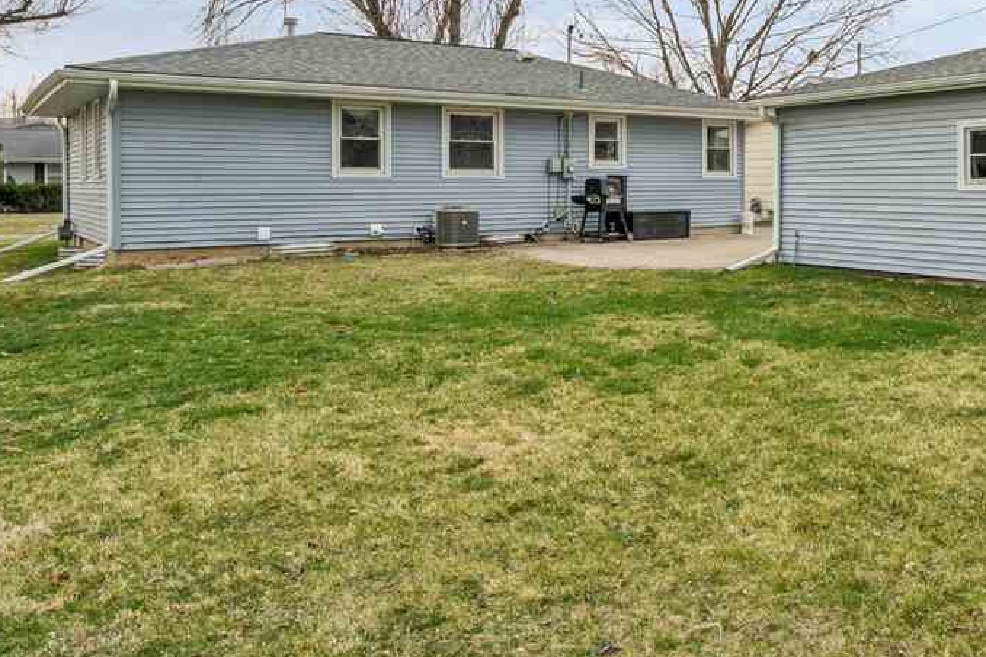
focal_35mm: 34
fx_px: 931
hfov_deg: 51.5
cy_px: 145
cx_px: 819
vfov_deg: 37.7
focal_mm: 18
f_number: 8
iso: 400
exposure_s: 1/160
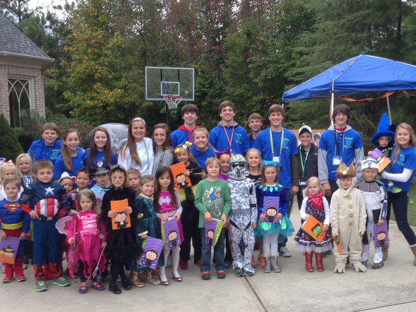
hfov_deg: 55.4
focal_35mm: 33
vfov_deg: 42.9
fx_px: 397
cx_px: 208
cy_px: 156
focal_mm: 4.12
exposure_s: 1/120
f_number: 2.4
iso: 50
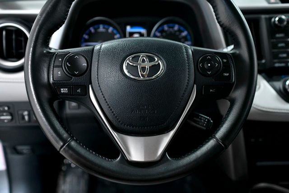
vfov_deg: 31.9
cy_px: 96
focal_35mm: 42
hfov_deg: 46.4
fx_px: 337
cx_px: 144
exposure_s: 1/320
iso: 2500
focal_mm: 42
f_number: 3.5
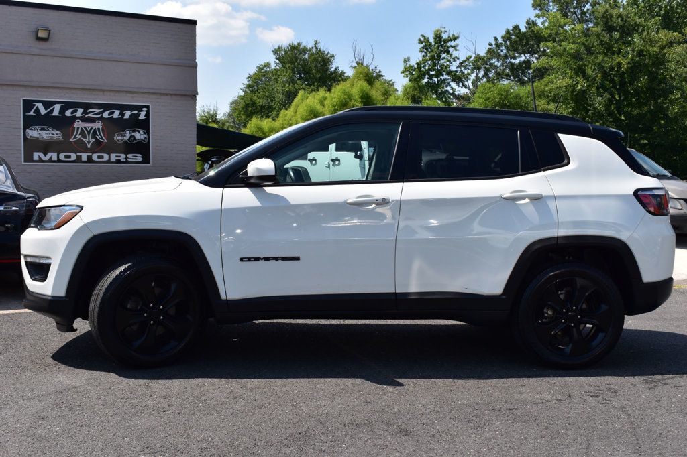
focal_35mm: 39
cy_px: 228
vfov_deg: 34.2
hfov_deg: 49.6
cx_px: 344
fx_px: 744
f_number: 11
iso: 320
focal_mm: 26
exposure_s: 1/500
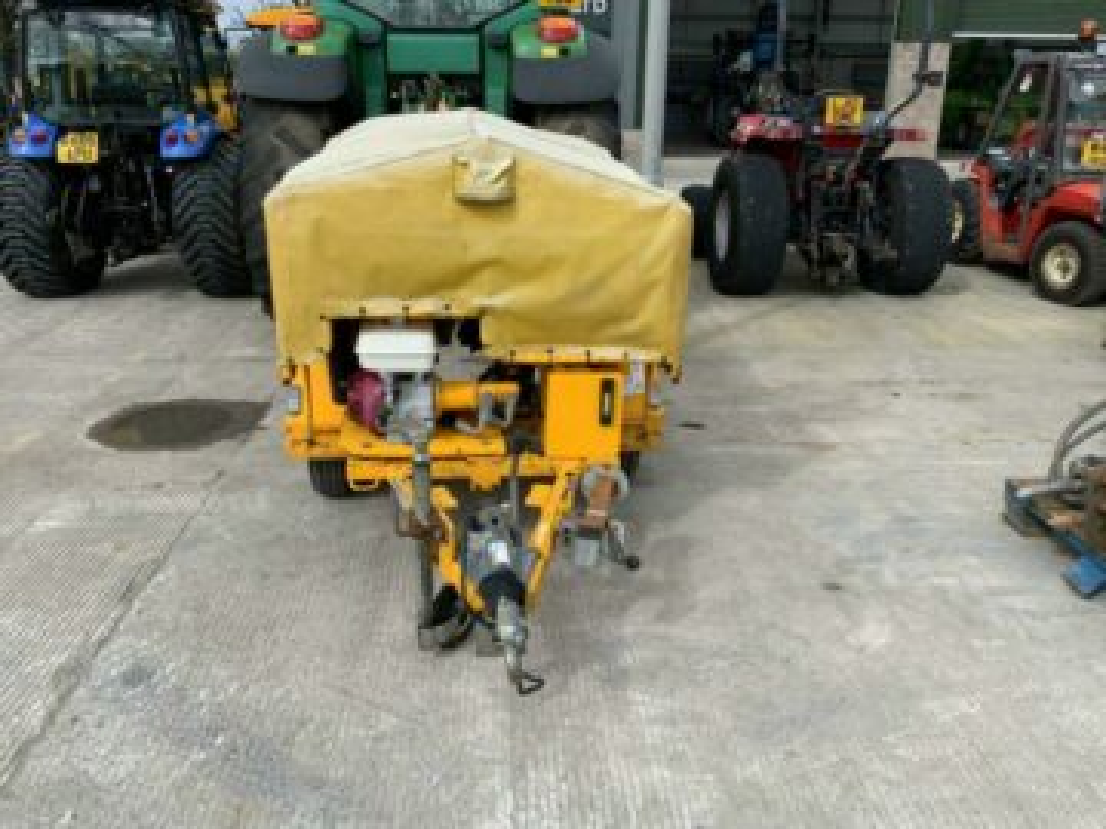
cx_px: 553
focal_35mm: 29
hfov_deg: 61.7
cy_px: 414
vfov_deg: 48.2
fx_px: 927
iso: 16
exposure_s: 1/1221
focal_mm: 3
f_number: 1.8
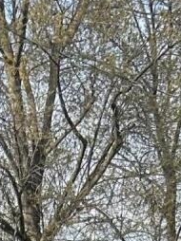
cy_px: 597
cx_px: 63
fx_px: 1432
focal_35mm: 205
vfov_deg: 8.7
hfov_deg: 7.2
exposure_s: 1/2353
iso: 50
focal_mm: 5.7
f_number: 1.5
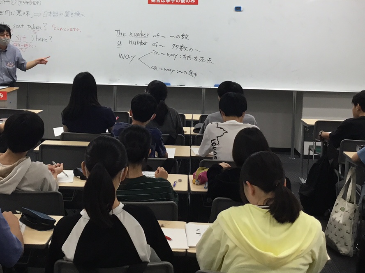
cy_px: 73
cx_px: 148
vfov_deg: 25.4
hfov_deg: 33.7
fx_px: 601
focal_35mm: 57
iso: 25
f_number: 2.4
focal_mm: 3.3
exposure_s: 1/40
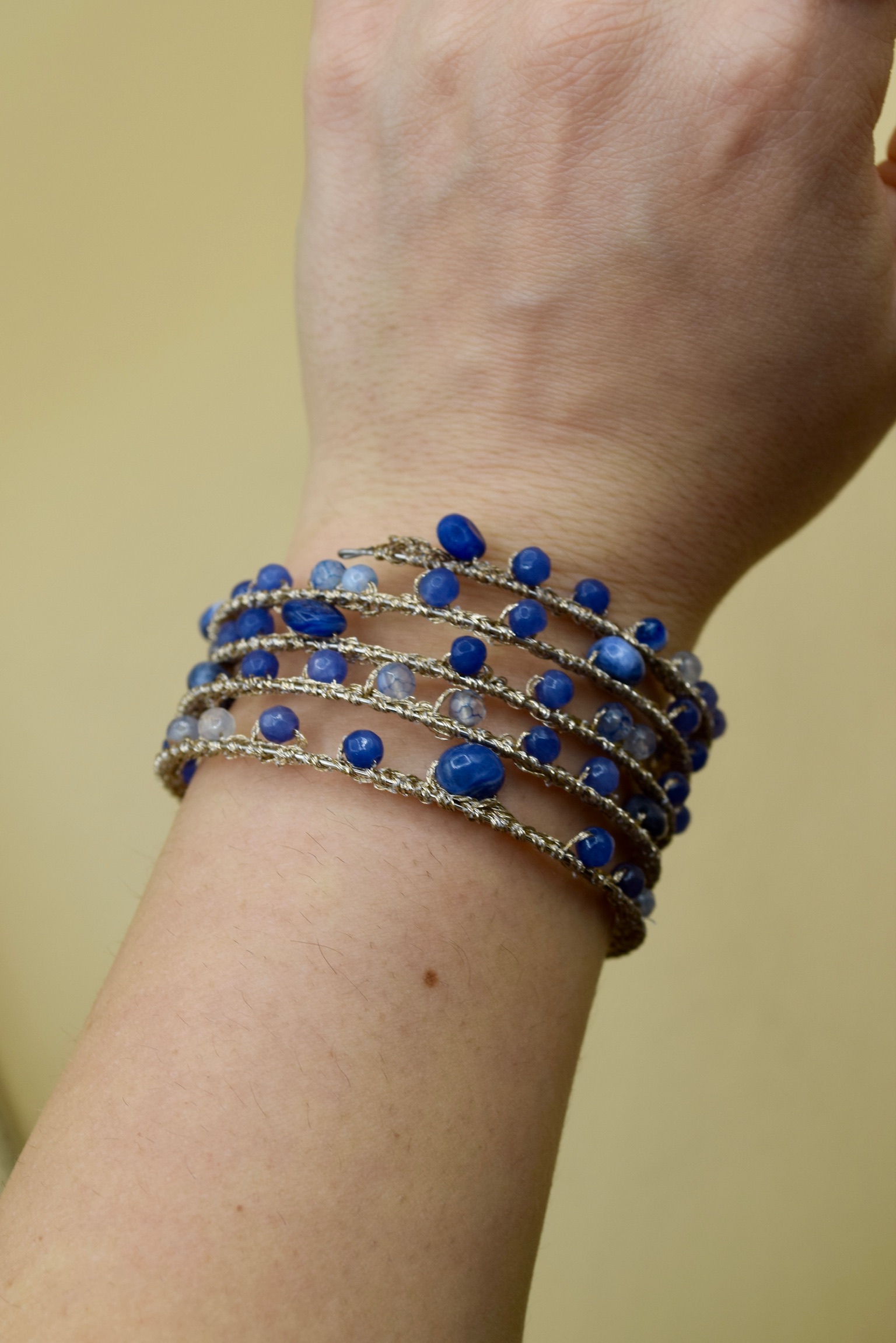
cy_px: 672
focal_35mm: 66
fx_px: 2462
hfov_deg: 20.6
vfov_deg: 30.5
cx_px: 448
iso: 320
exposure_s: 1/250
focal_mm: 44
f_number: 8
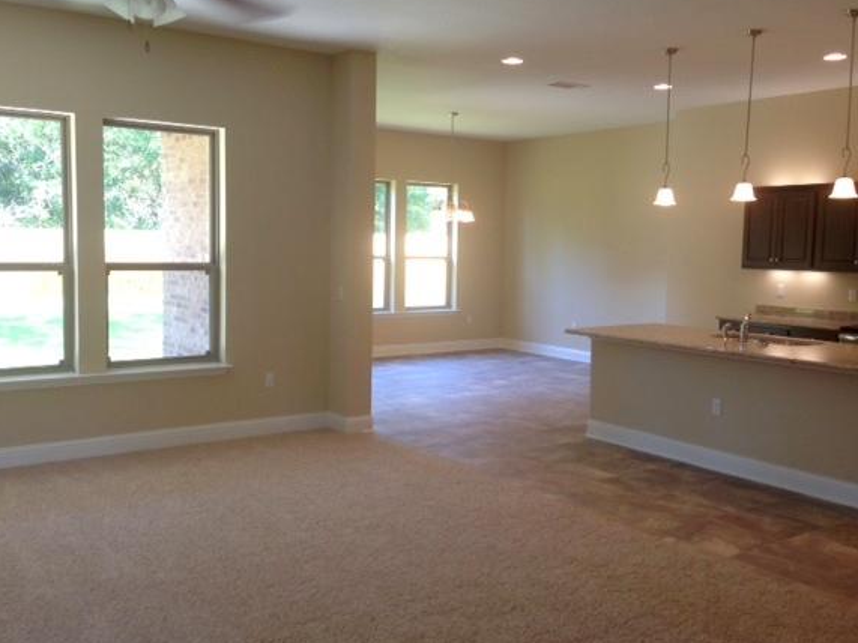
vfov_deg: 38.7
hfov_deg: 50.1
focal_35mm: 37
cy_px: 314
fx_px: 917
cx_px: 427
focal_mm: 4.12
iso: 50
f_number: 2.4
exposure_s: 1/24
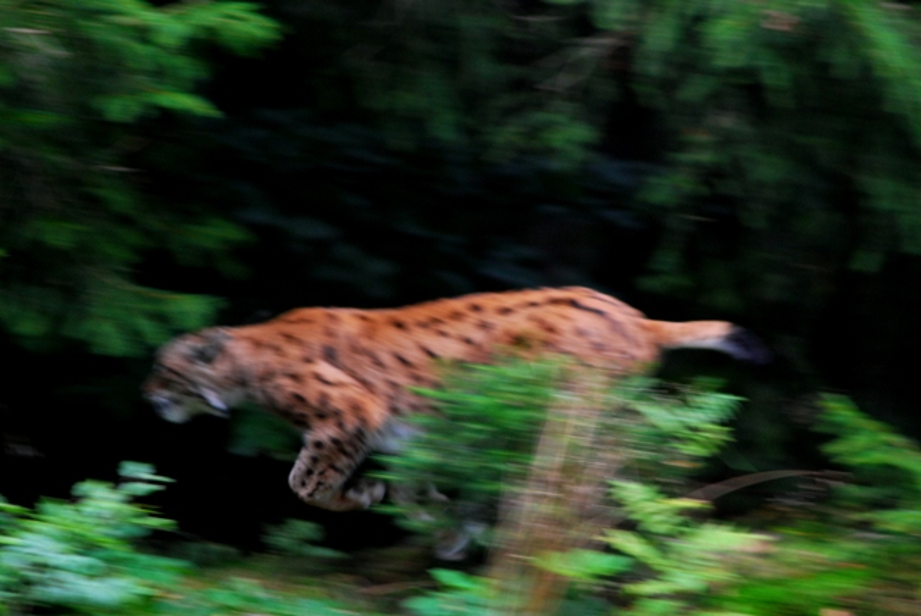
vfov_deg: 3.1
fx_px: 11523
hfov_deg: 4.6
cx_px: 460
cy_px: 308
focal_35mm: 450
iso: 500
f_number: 4
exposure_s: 1/125
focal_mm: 300
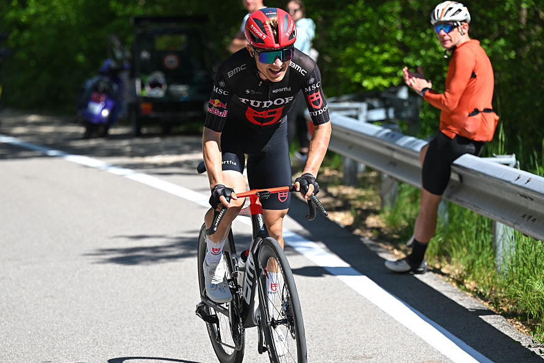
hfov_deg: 14.8
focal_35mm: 139
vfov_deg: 9.9
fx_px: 2101
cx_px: 255
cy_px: 195
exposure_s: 1/2000
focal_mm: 120
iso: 250
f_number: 3.5
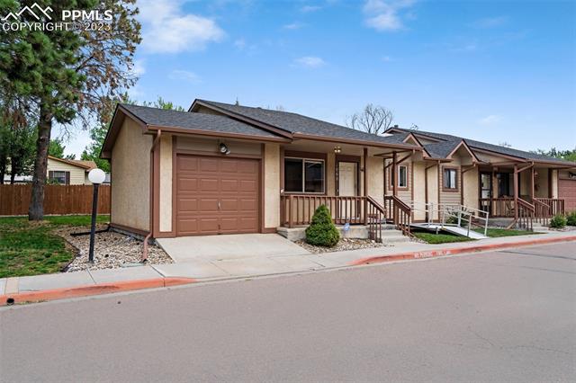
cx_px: 288
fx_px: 400
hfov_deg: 71.5
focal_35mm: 25
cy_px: 192
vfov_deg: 51.2
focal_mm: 25
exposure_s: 1/60
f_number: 13
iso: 80
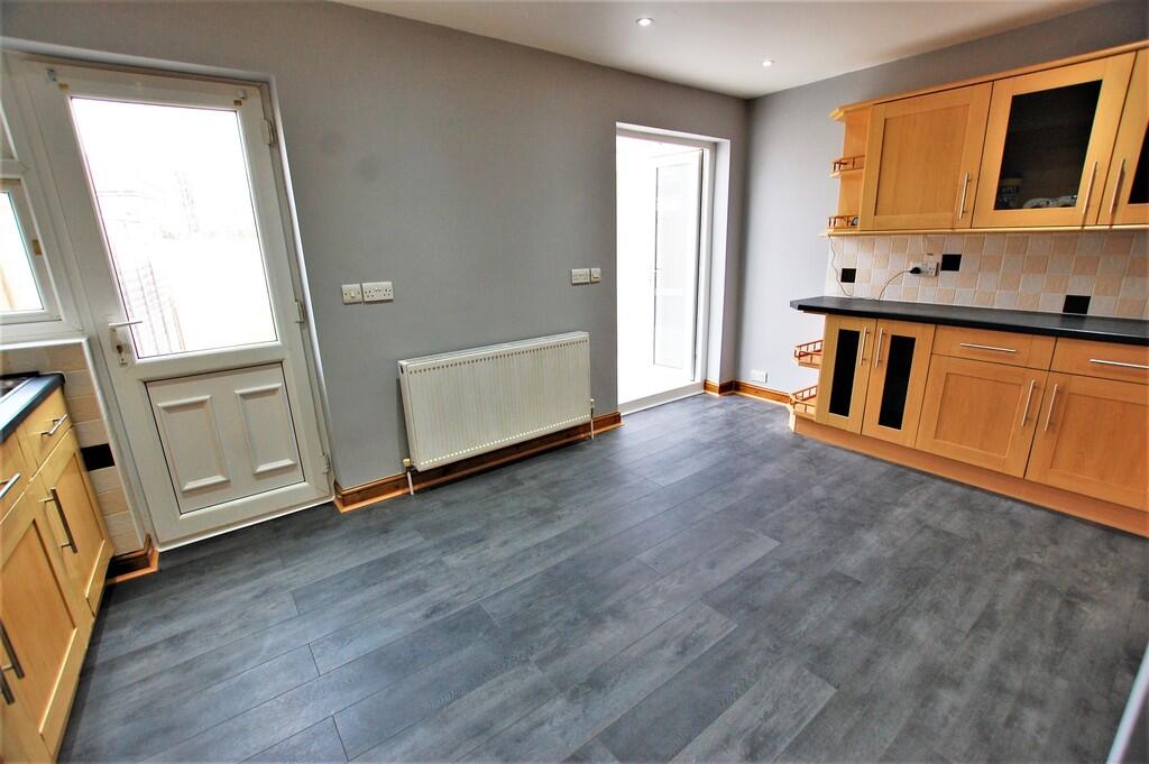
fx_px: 478
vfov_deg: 77.2
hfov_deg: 100.4
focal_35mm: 15
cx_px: 574
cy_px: 382
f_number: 4.5
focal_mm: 10
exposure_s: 1/80
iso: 400
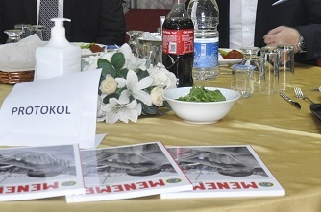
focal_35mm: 95
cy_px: -9
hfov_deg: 21.5
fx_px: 845
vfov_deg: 14.1
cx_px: 189
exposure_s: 1/60
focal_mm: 28
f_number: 4
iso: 800
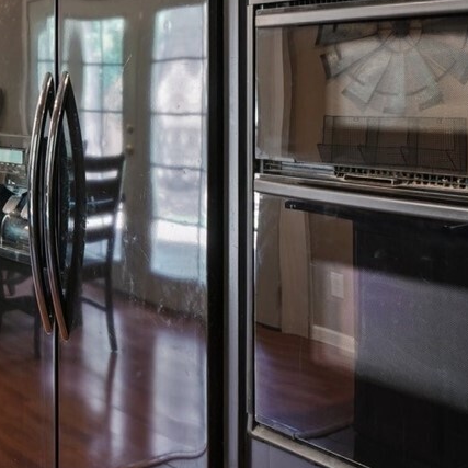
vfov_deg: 30.9
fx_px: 826
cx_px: -270
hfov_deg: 23.7
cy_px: 97
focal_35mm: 54
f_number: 8
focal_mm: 16
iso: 400
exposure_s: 1/5
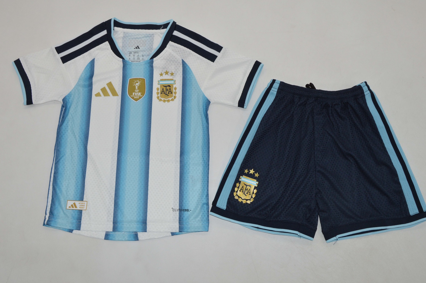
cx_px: 220
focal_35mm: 35
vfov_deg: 37.8
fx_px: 414
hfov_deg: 54.5
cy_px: 134
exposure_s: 1/200
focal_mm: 22
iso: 400
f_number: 11
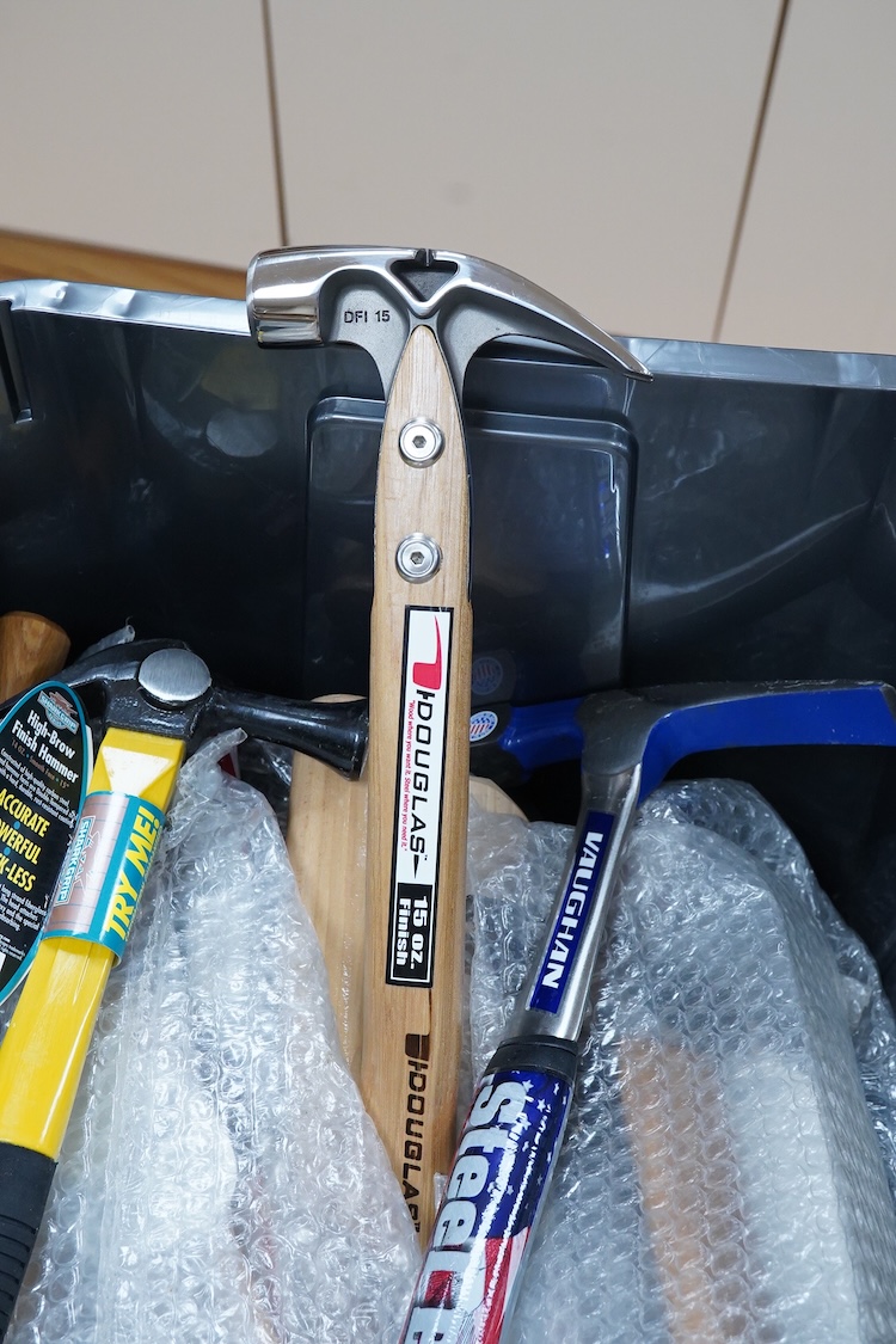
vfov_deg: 43.6
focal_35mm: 45
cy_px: 672
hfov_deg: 29.9
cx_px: 448
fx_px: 1680
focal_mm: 30
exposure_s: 1/100
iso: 2500
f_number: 11
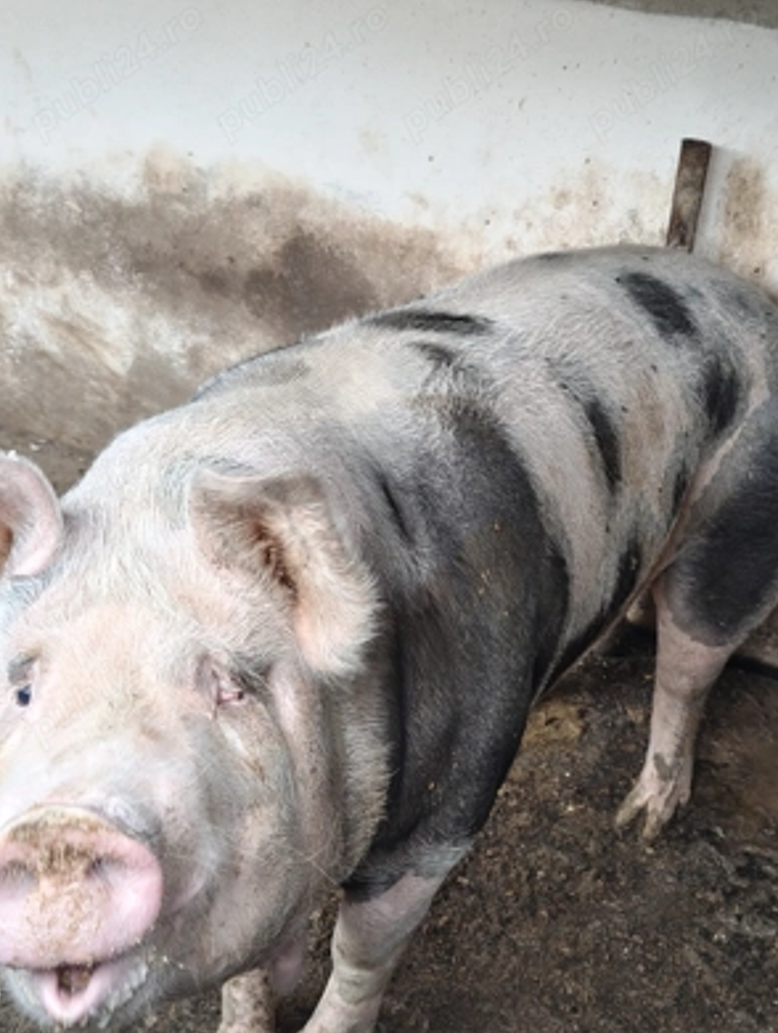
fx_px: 1434
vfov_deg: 39.6
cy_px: 516
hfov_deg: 30.4
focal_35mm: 48
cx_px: 394
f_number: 1.88
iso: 122
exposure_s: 1/50
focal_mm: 5.56
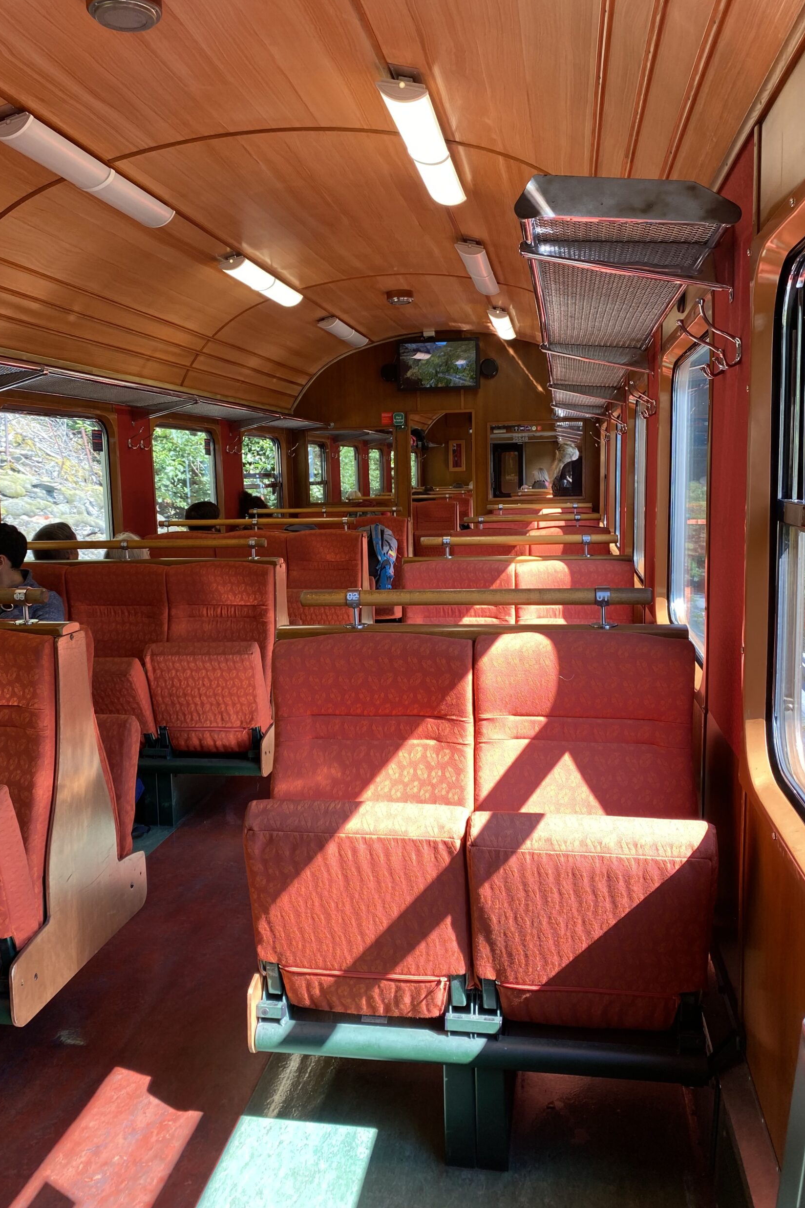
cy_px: 584
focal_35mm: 28
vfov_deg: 65.5
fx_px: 939
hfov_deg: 46.4
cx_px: 379
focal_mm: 4.25
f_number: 1.8
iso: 50
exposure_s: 1/122
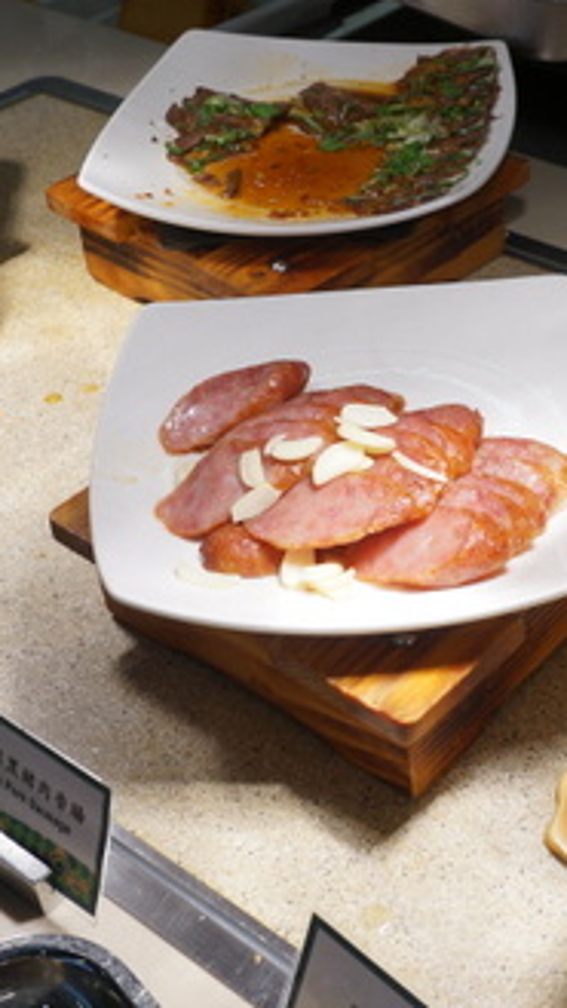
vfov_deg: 37.9
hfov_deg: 21.6
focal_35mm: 55
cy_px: 507
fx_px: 1470
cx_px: 432
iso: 200
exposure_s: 1/80
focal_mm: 18
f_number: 6.3
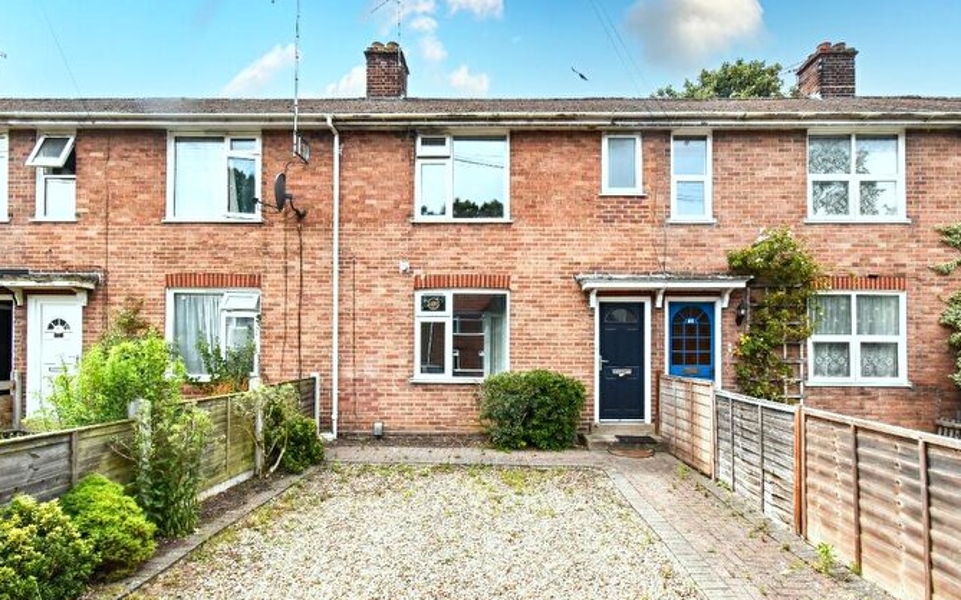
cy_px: 289
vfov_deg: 71.2
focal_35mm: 16
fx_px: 419
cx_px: 487
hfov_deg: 97.8
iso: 500
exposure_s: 1/400
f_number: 10
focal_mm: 10
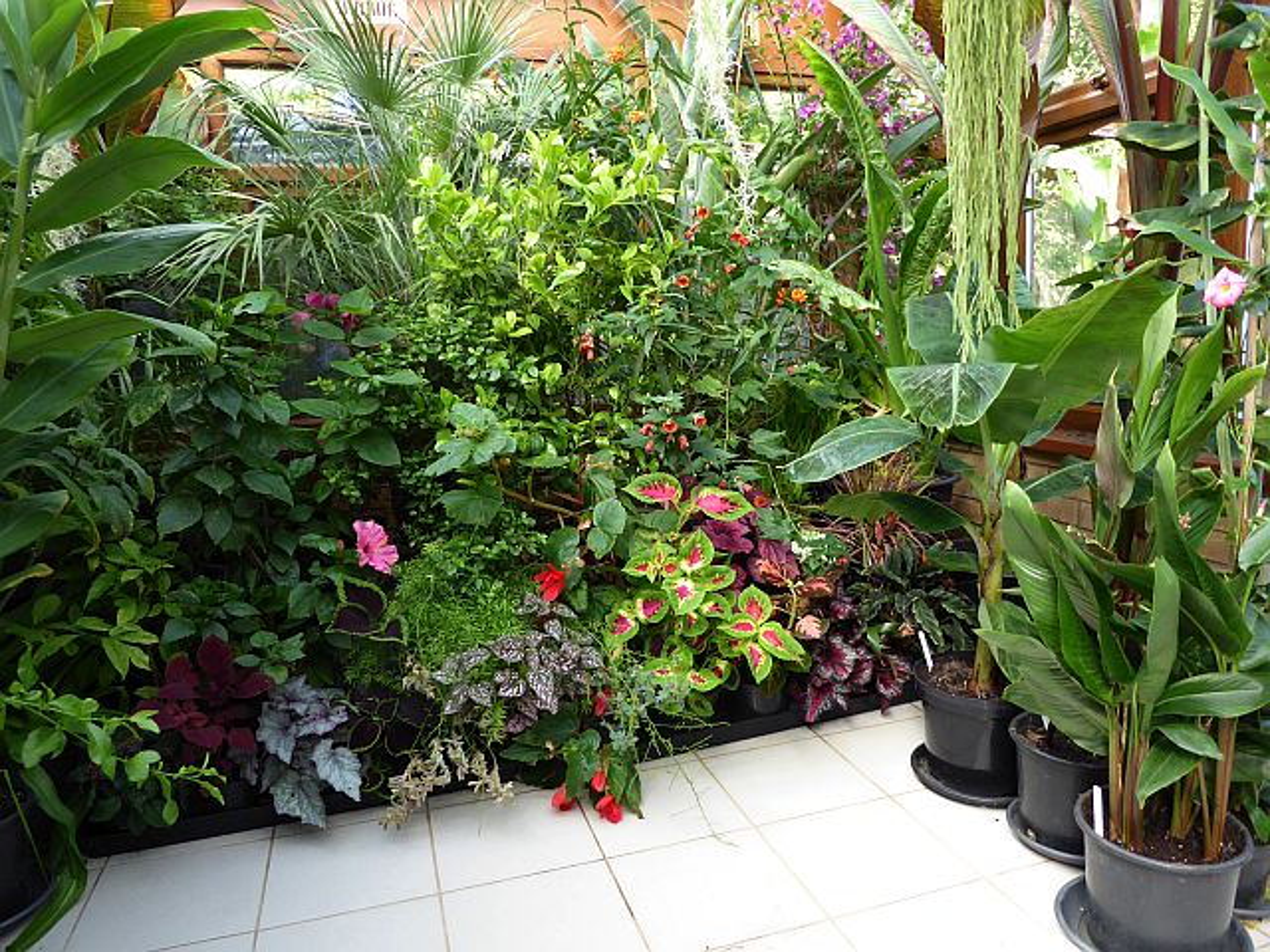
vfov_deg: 56.8
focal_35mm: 24
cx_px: 635
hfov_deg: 71.6
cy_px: 476
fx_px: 881
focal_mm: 4.3
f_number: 3.3
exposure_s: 1/60
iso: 200
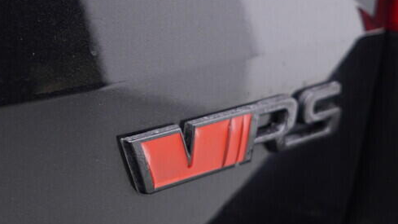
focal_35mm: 79
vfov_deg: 15.3
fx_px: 834
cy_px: 83
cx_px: 249
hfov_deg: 26.8
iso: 200
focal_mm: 24
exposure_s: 1/40
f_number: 2.8
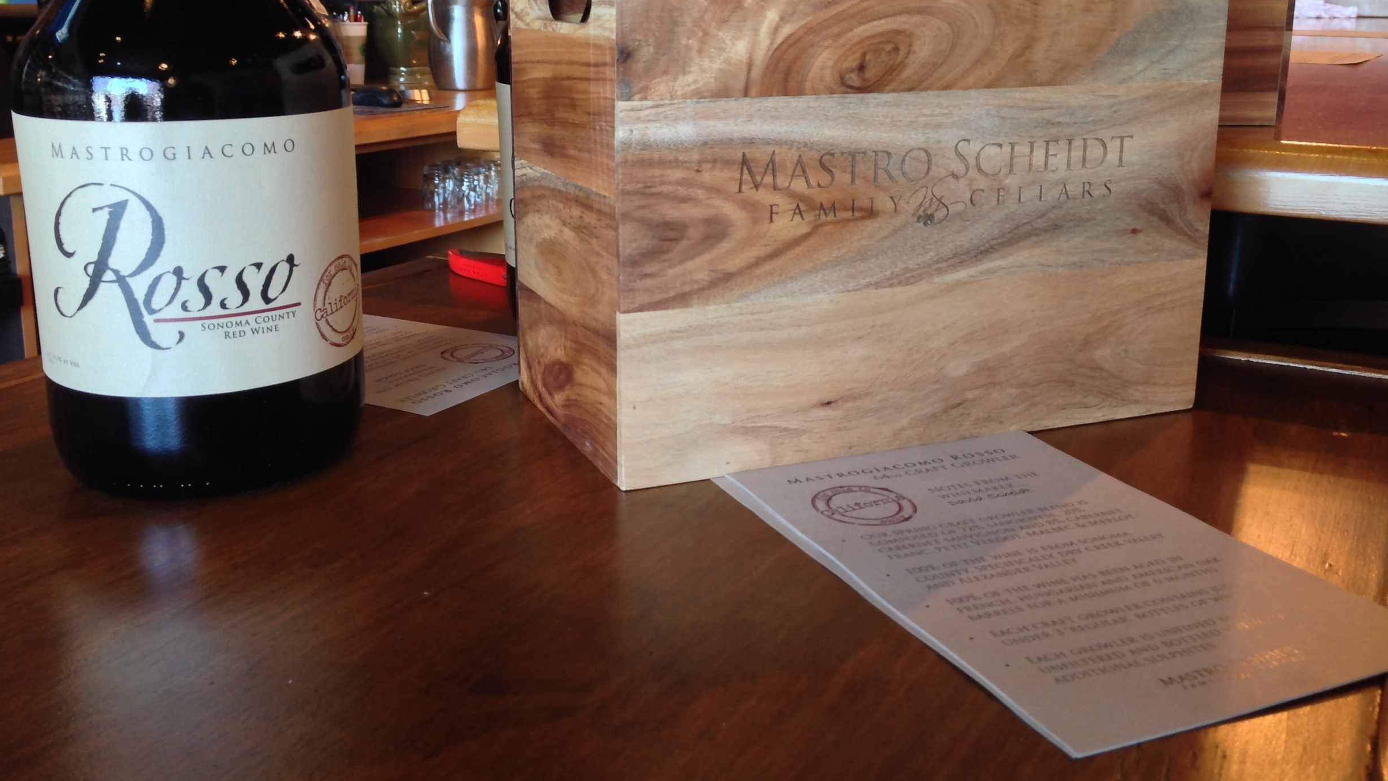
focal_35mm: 39
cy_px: 279
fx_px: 1435
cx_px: 682
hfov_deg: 51.6
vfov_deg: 30.3
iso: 80
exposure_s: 1/15
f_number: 2.4
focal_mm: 4.28
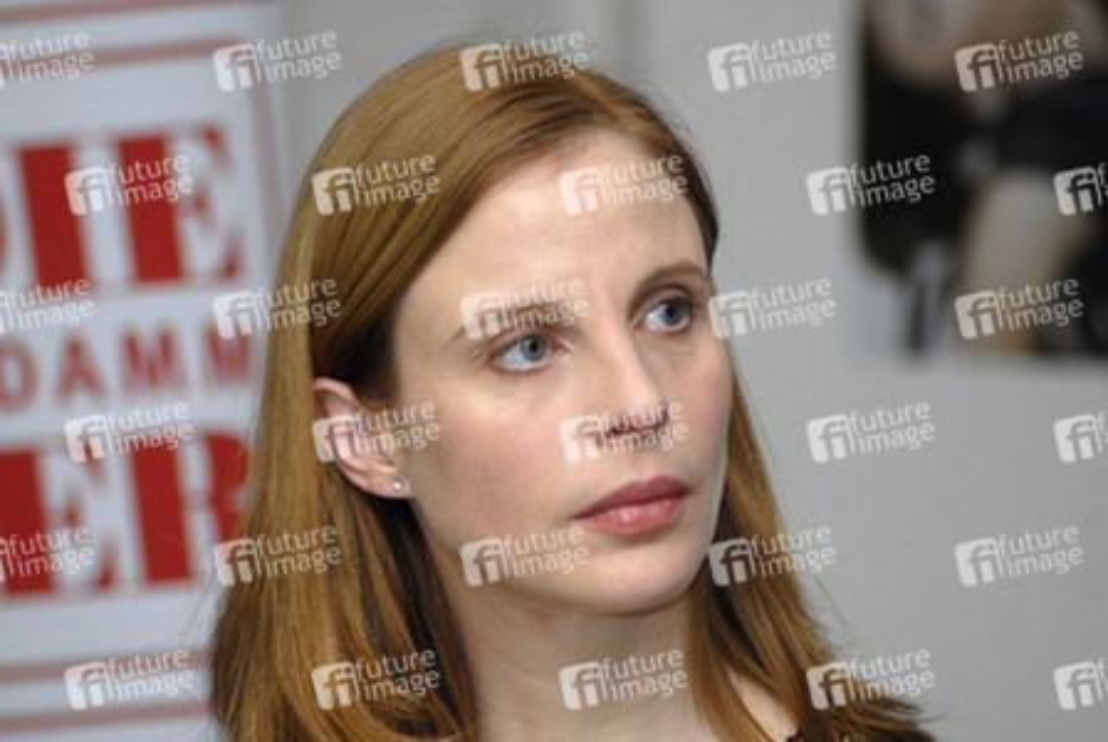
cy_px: 371
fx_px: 10170
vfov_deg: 4.2
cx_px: 554
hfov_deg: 6.2
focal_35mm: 330
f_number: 5.6
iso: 500
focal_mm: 220
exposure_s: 1/100
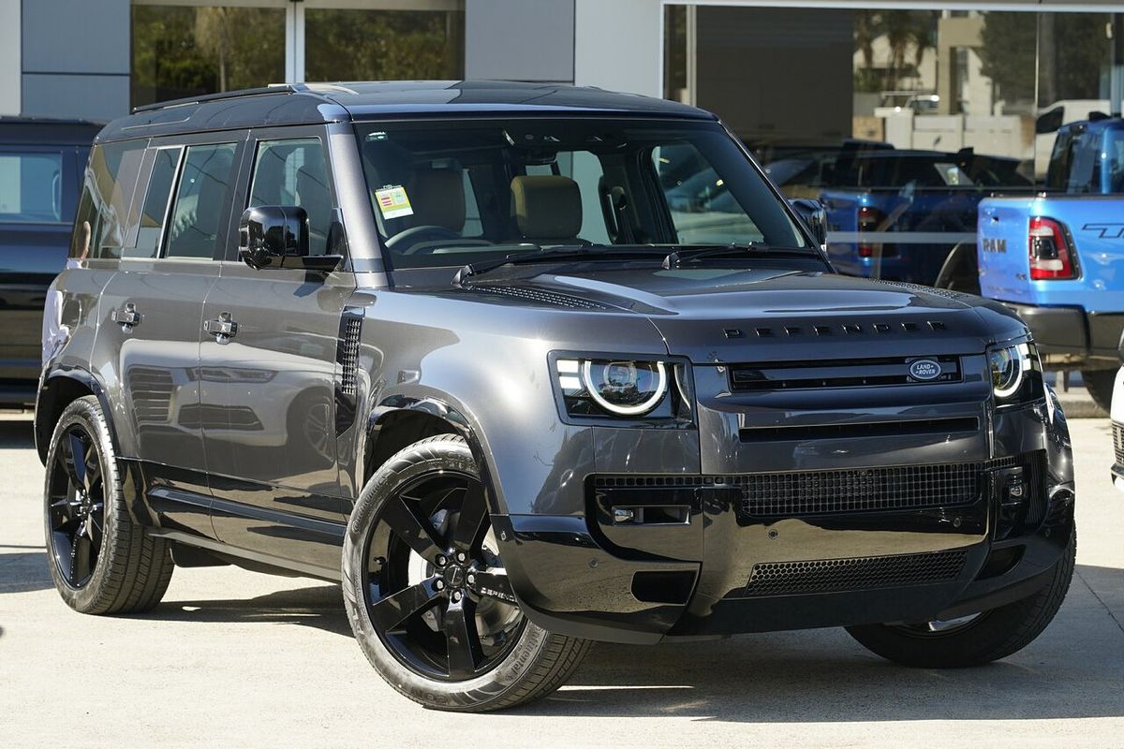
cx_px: 562
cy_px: 374
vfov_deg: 13.0
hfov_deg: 19.5
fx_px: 3278
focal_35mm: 105
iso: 800
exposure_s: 1/400
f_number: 7.1
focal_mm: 105
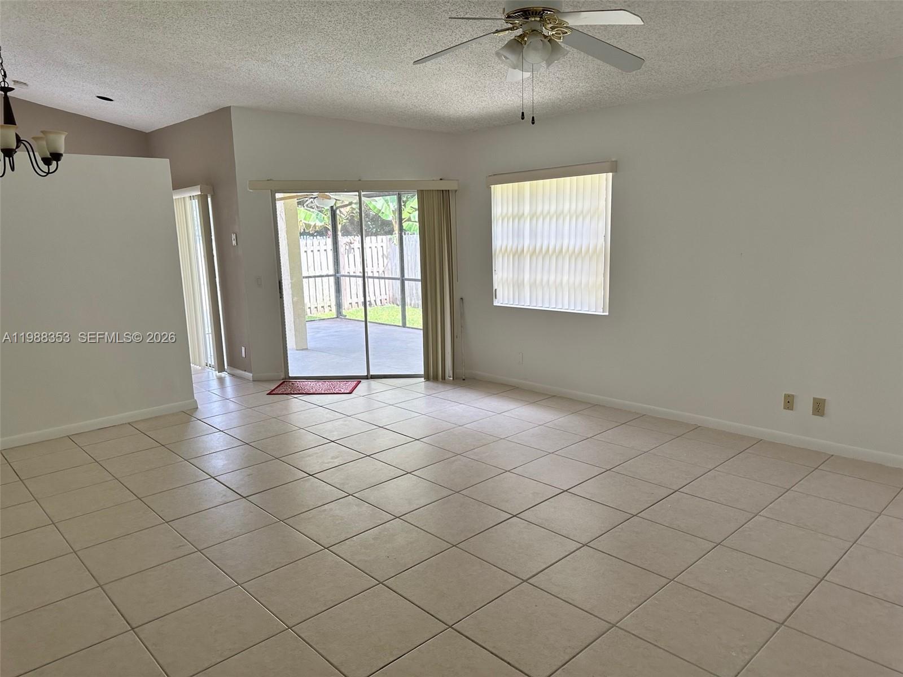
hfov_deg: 71.6
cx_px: 452
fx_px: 626
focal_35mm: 24
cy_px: 338
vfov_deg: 56.8
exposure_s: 1/120
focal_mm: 6.86
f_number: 1.78
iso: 125
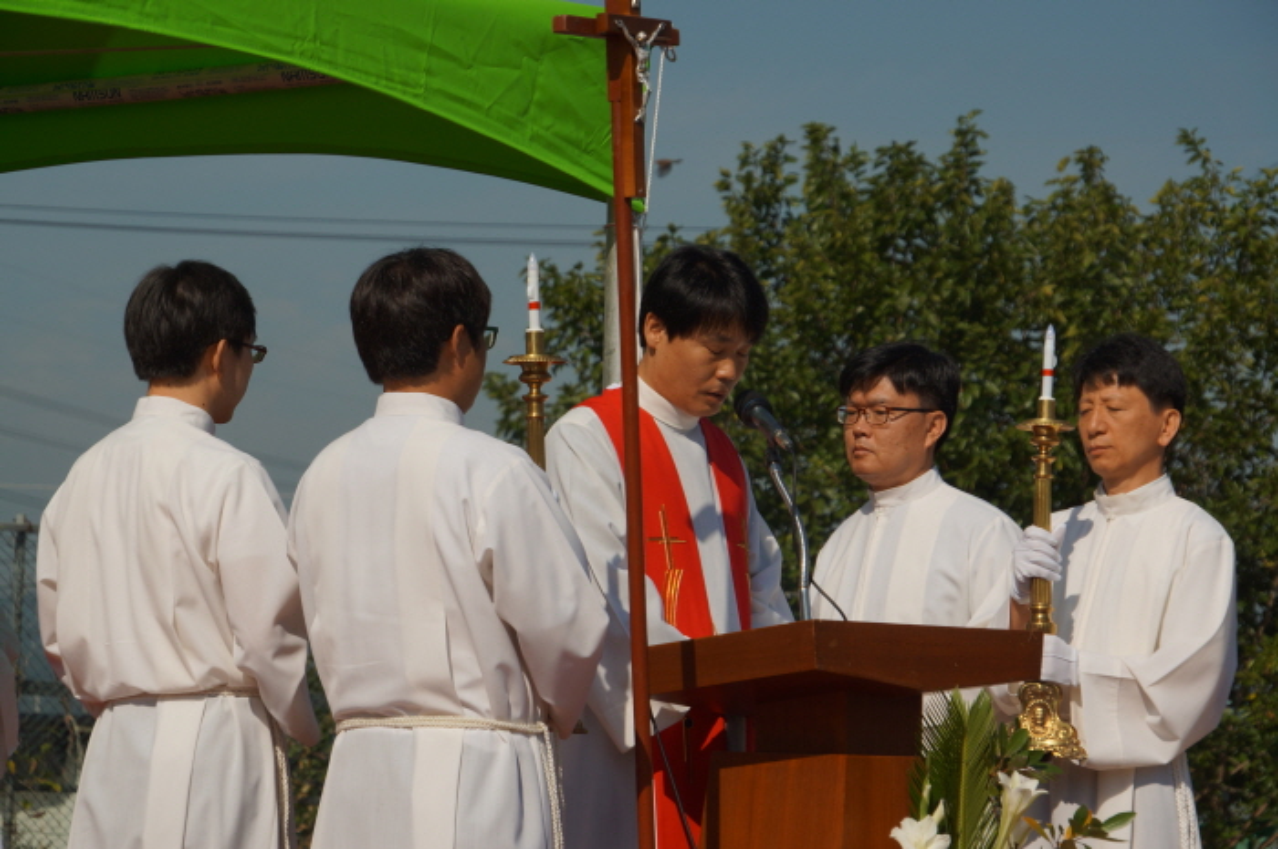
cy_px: 424
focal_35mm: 150
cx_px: 639
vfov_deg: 9.1
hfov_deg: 13.7
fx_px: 5319
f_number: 7.1
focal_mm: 100
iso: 100
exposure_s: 1/1000
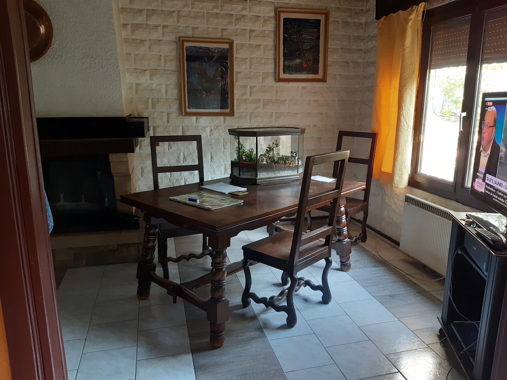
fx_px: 381
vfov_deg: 53.1
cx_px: 254
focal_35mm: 26
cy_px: 190
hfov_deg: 67.3
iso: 250
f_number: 1.7
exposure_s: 1/33
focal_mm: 3.92
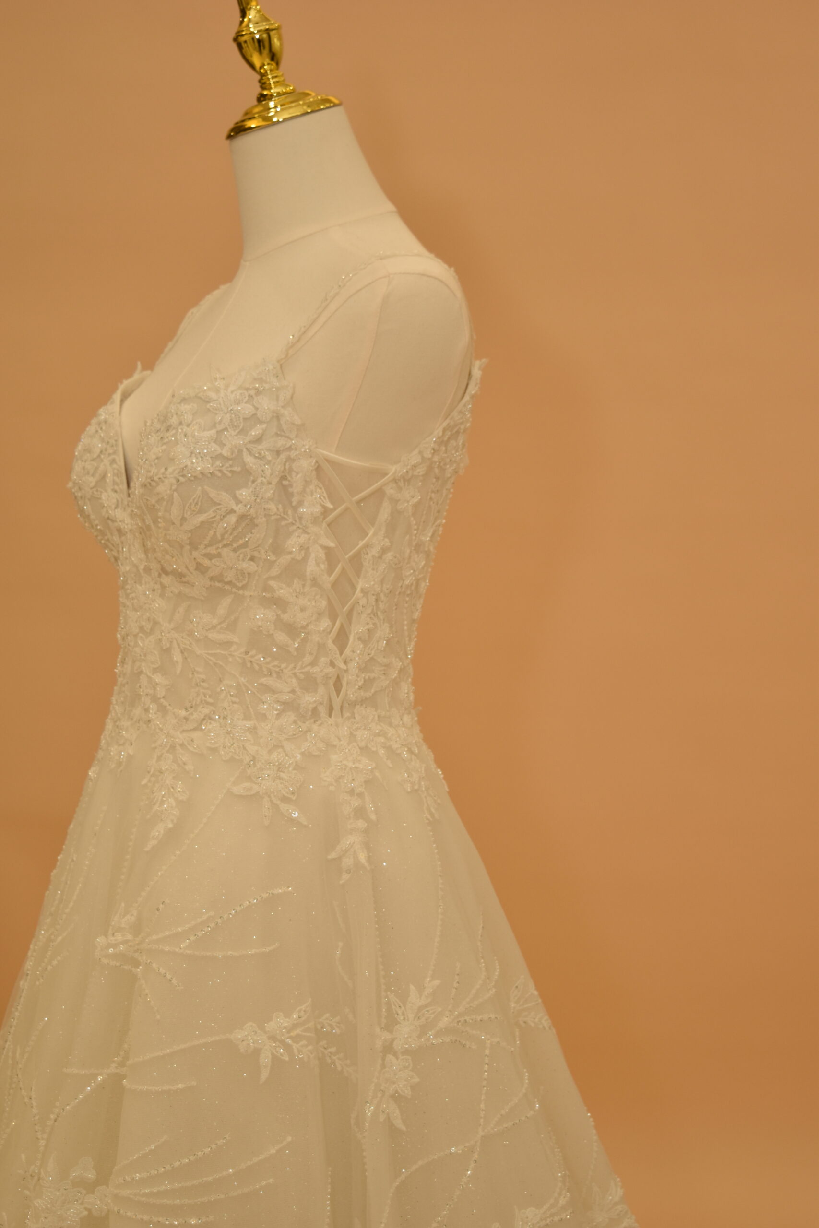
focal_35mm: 57
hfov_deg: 23.8
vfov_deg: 35.1
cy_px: 614
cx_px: 410
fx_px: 1945
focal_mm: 38
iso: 250
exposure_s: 1/80
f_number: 4.8
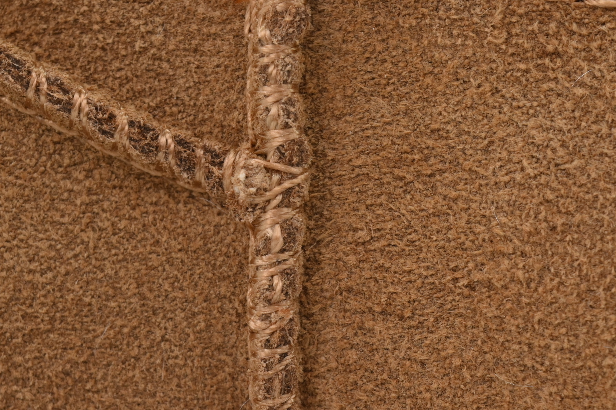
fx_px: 4294
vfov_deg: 5.5
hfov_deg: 8.2
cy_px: 350
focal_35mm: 251
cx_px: 342
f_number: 10
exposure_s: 1/100
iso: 400
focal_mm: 102
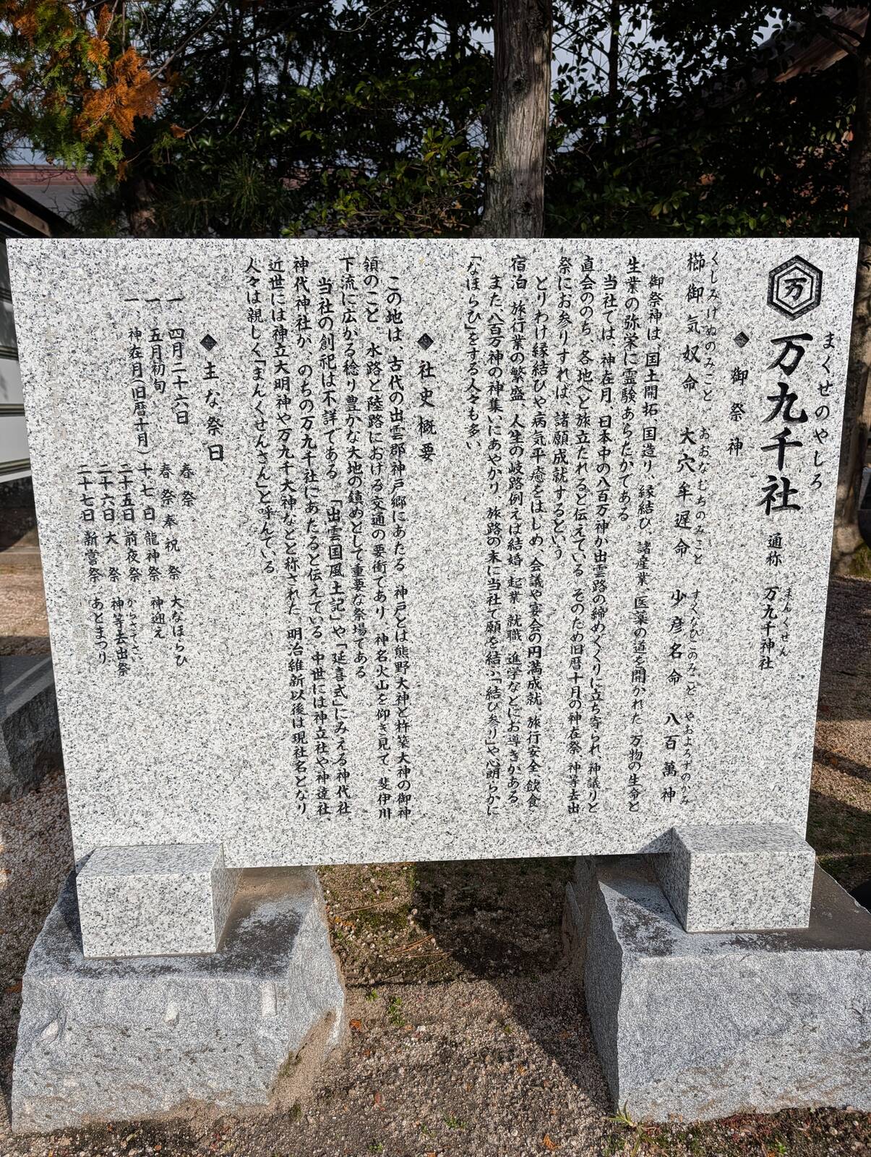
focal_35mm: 24
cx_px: 436
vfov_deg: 71.5
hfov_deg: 56.9
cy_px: 578
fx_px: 803
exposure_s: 1/1715
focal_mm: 6.9
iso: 32
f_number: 1.68
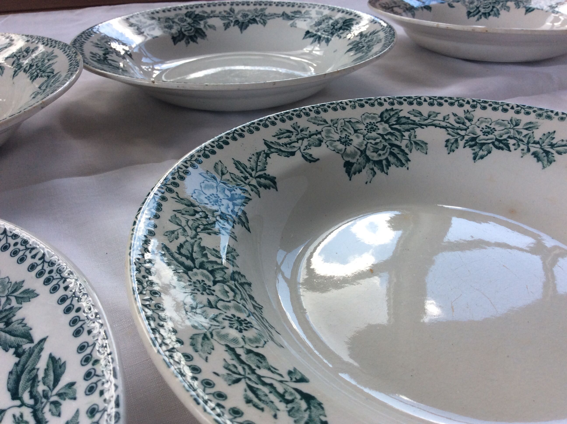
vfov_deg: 44.1
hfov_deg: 56.9
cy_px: 212
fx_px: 523
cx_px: 284
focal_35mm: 32
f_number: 2.4
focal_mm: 3.3
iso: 32
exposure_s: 1/147
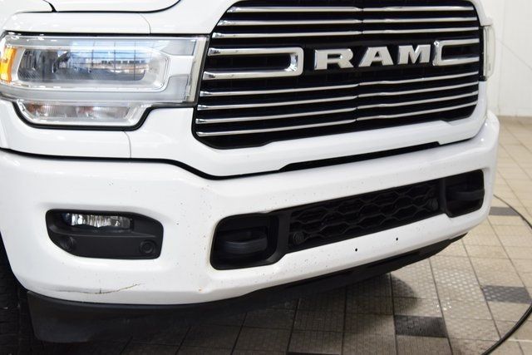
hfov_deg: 37.8
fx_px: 776
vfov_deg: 25.8
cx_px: 266
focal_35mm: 52
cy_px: 178
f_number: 6.3
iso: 1600
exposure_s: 1/60
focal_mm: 35
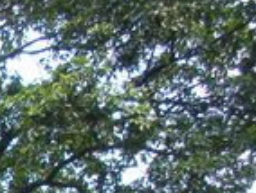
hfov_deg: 10.2
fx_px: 1311
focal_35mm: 177
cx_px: -285
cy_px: 425
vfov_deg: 7.9
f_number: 3.5
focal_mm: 6.3
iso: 100
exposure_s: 1/230
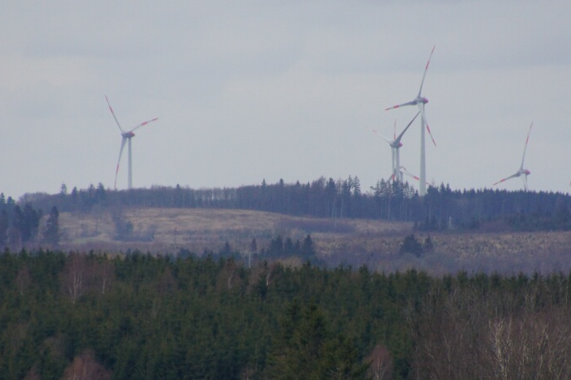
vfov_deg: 1.9
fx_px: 11607
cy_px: 241
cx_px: 306
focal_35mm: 732
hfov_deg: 2.8
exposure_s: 1/500
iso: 500
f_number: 6.3
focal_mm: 280
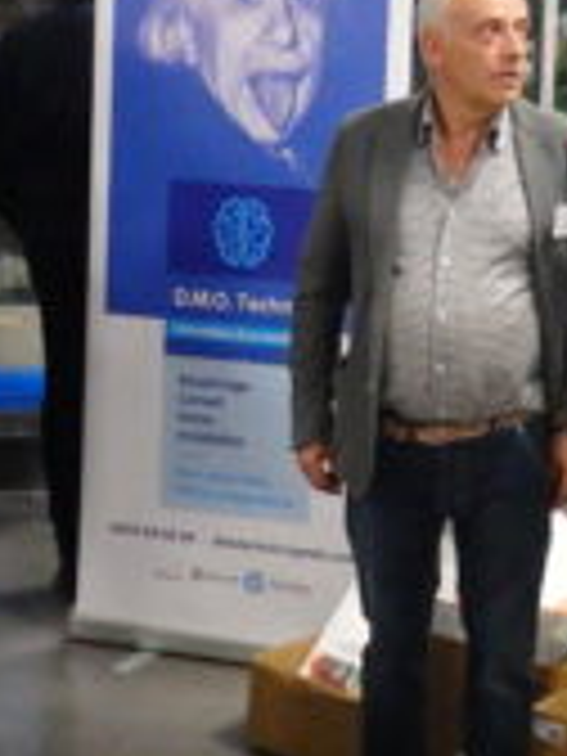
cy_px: 214
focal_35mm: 79
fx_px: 1725
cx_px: 398
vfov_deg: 24.5
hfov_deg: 18.6
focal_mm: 6.6
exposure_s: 1/80
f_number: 3.6
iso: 3200
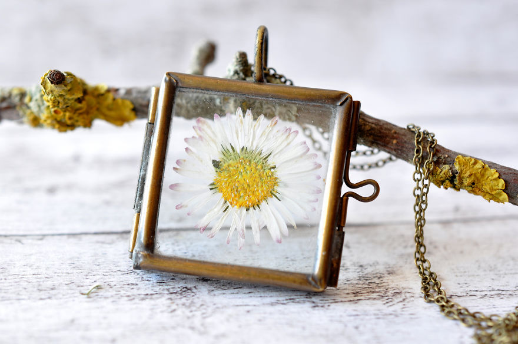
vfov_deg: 22.6
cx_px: 259
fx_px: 862
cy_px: 172
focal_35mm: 60
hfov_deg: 33.4
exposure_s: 1/50
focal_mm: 40
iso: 200
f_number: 6.3
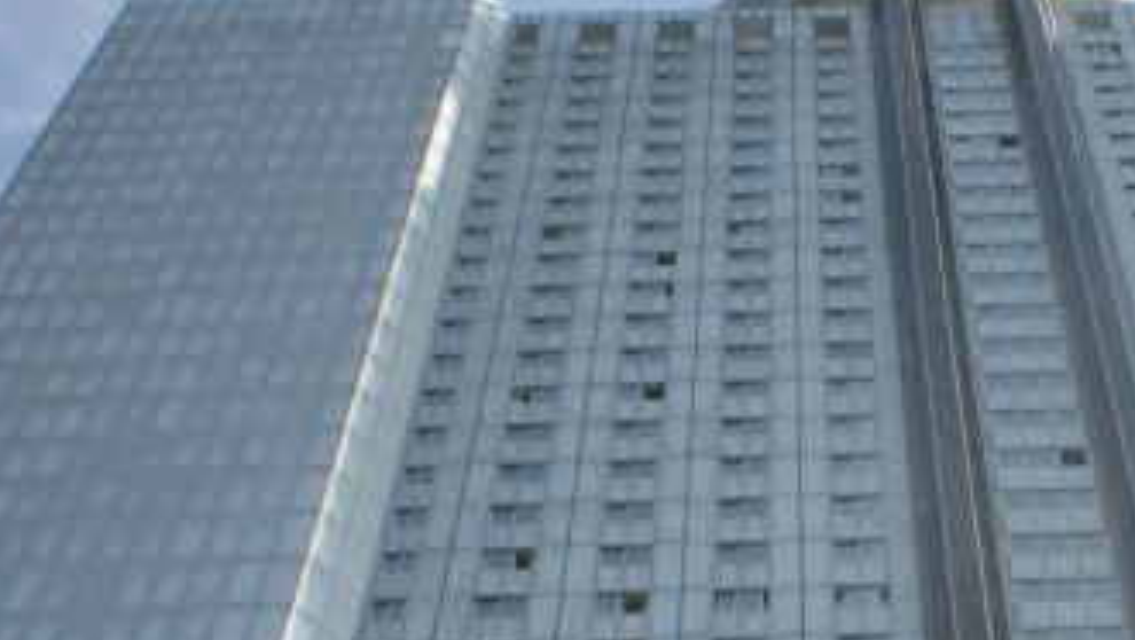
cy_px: 905
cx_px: 997
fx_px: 2860
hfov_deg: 22.0
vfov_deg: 12.3
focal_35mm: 95
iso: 50
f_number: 4.6
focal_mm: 6.3
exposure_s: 1/250
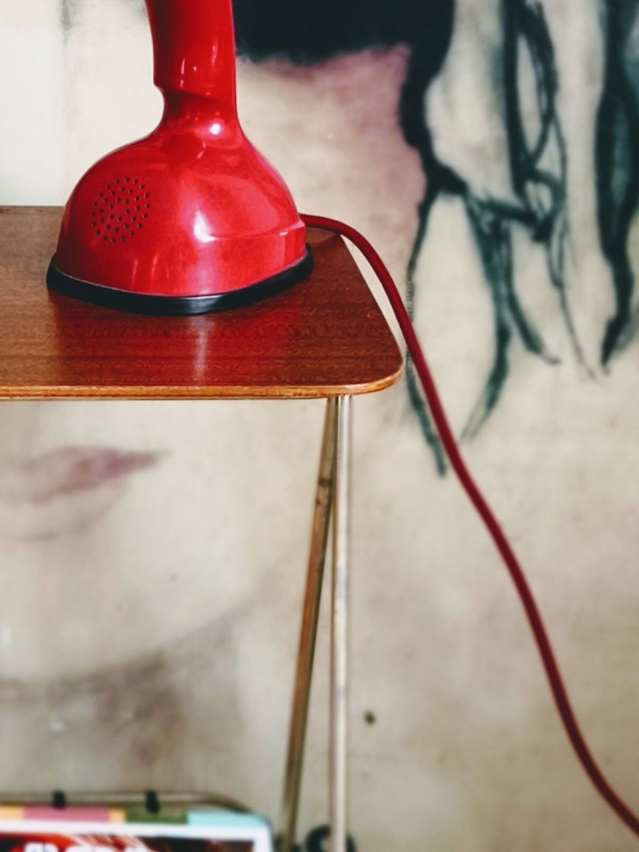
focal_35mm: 101
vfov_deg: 19.4
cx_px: -21
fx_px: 2486
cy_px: 577
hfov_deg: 14.4
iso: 80
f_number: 4
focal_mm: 3.95
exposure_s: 1/50
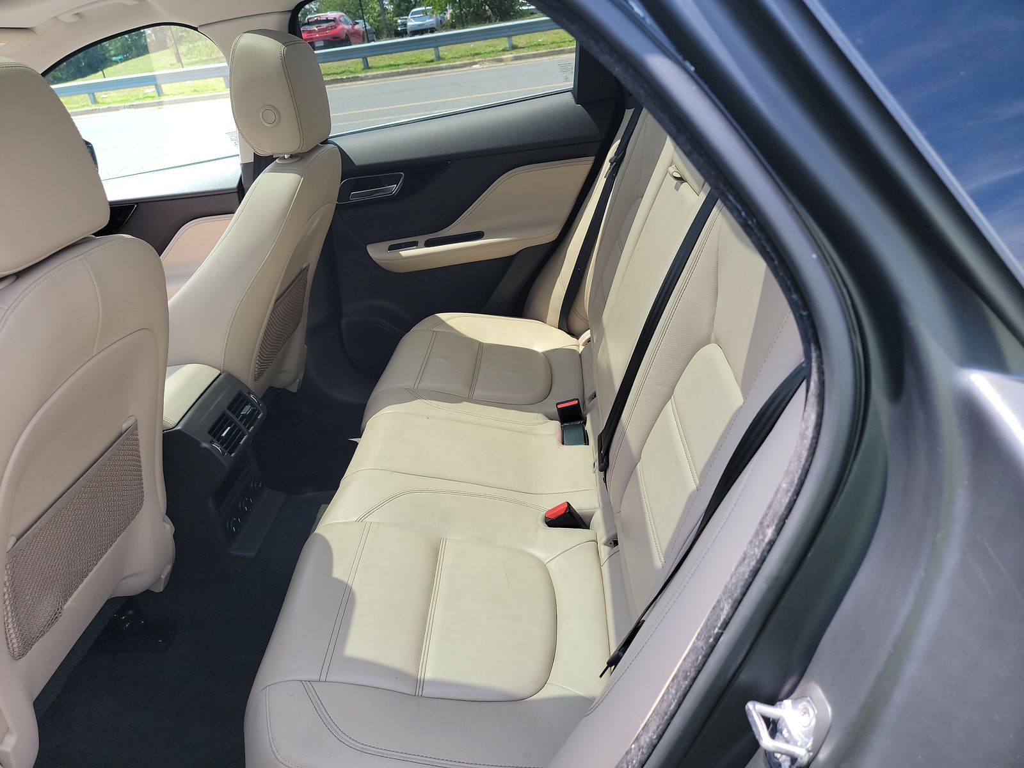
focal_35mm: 24
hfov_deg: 71.6
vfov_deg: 56.8
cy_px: 384
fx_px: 710
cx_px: 512
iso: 50
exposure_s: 1/143
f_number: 1.8
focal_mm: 6.7
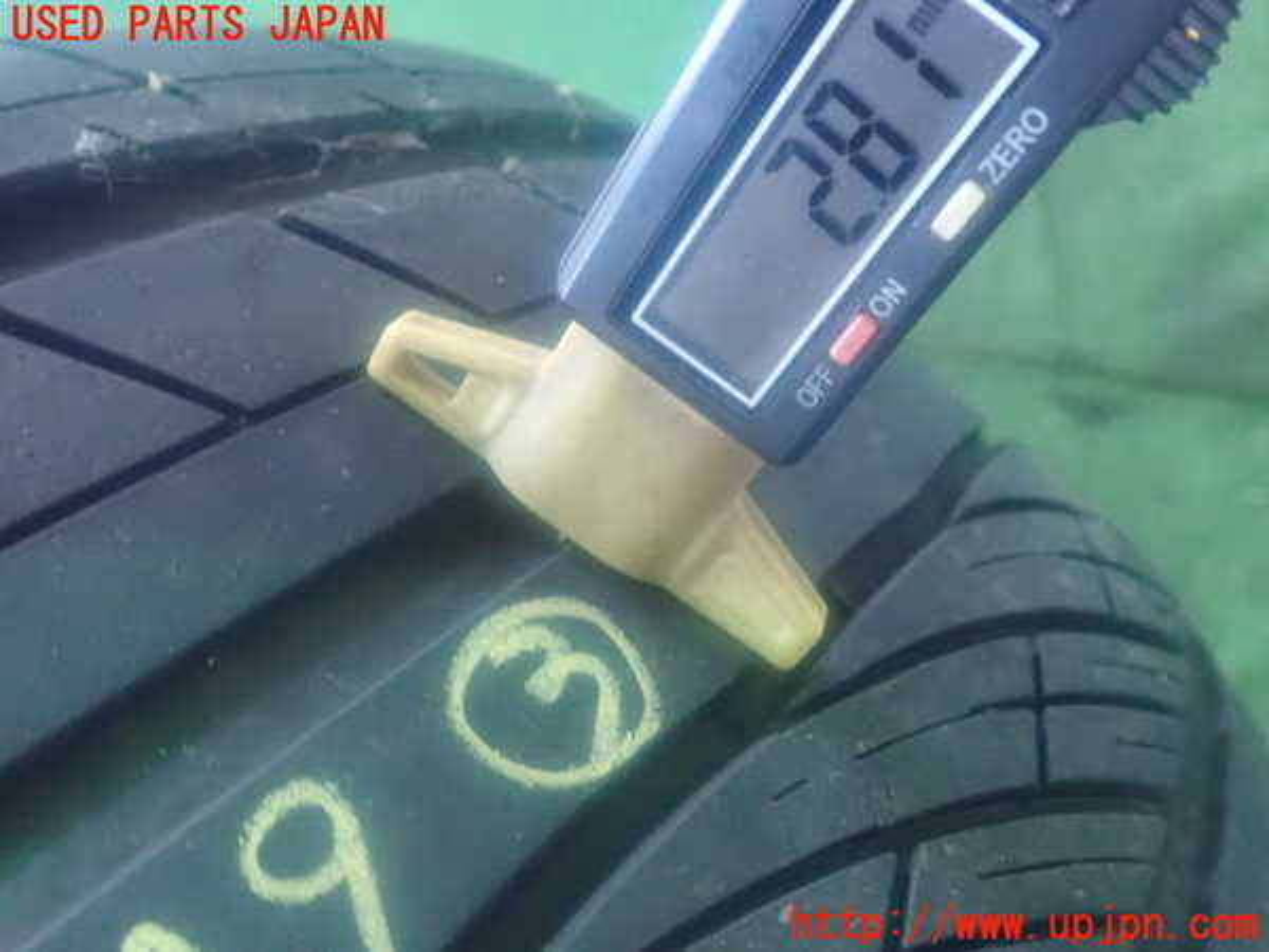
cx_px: 634
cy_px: 476
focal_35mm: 30
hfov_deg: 60.0
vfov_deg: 46.8
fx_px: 1100
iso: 1600
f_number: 2.3
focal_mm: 5.5
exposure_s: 1/20
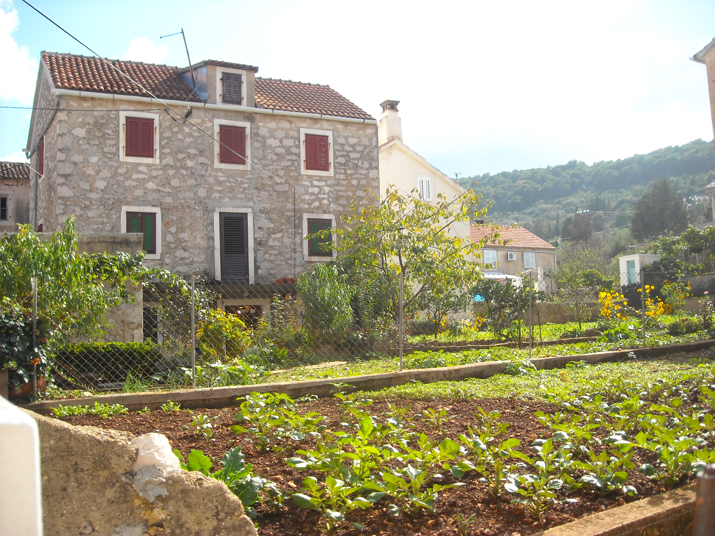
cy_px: 268
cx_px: 358
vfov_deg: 40.7
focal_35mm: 35
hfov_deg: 52.6
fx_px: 723
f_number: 5.6
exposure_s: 1/125
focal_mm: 5.7
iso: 64
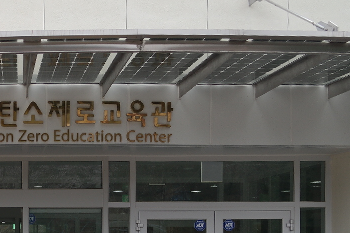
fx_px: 719
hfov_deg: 25.8
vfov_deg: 17.8
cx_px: -11
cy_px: 253
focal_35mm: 74
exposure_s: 1/80
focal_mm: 20
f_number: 3.5
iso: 100
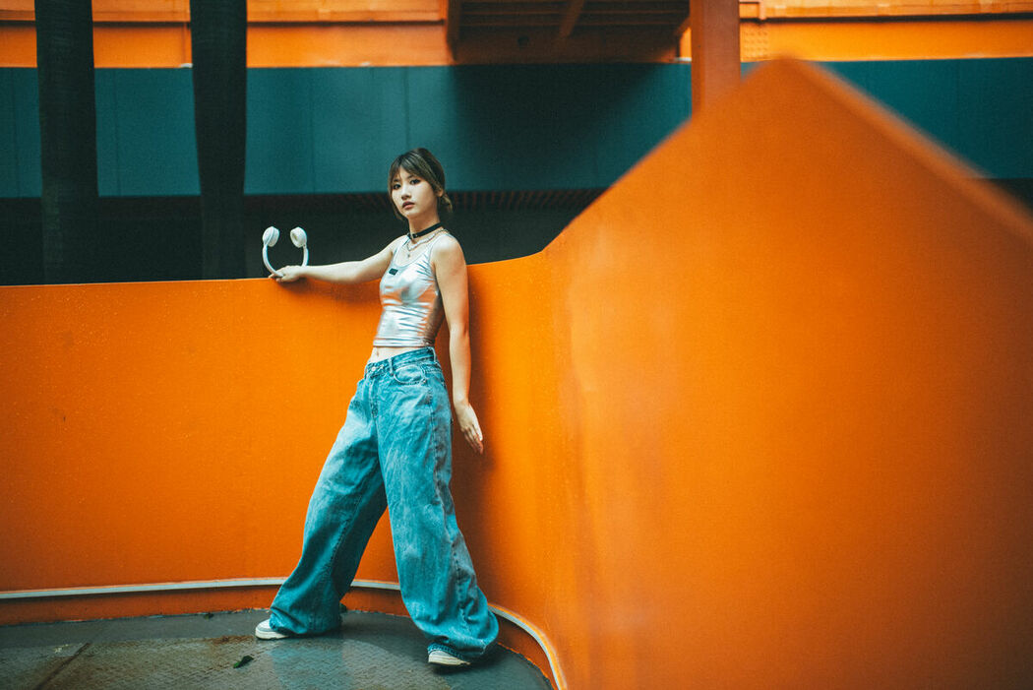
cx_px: 516
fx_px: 1005
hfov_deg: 54.4
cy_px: 345
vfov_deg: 37.9
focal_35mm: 35
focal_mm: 35
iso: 400
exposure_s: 1/640
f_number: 1.4
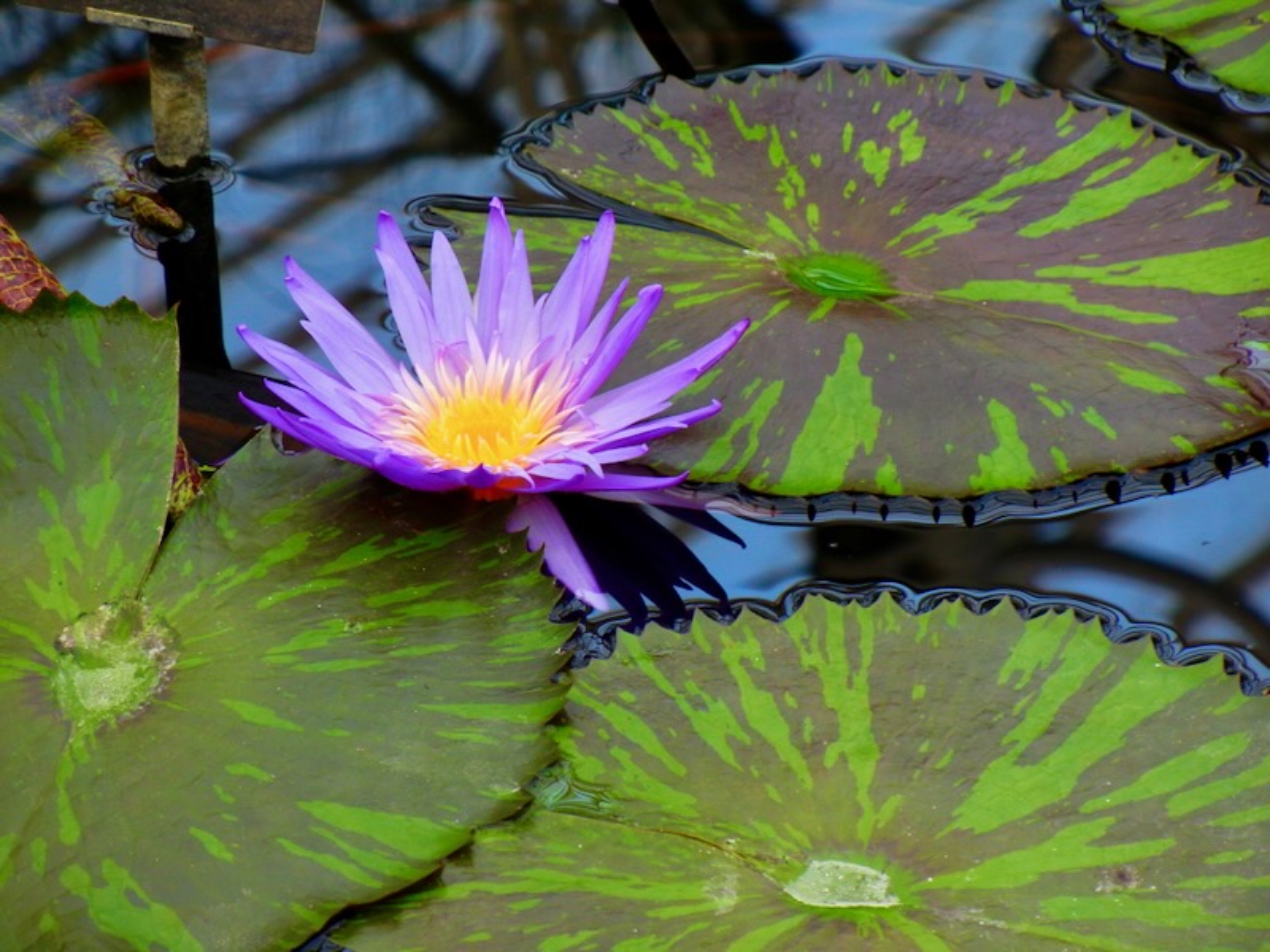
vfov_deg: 5.7
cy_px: 476
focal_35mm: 262
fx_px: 9612
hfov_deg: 7.6
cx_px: 635
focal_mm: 47.2
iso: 160
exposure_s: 1/35.6
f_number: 5.1
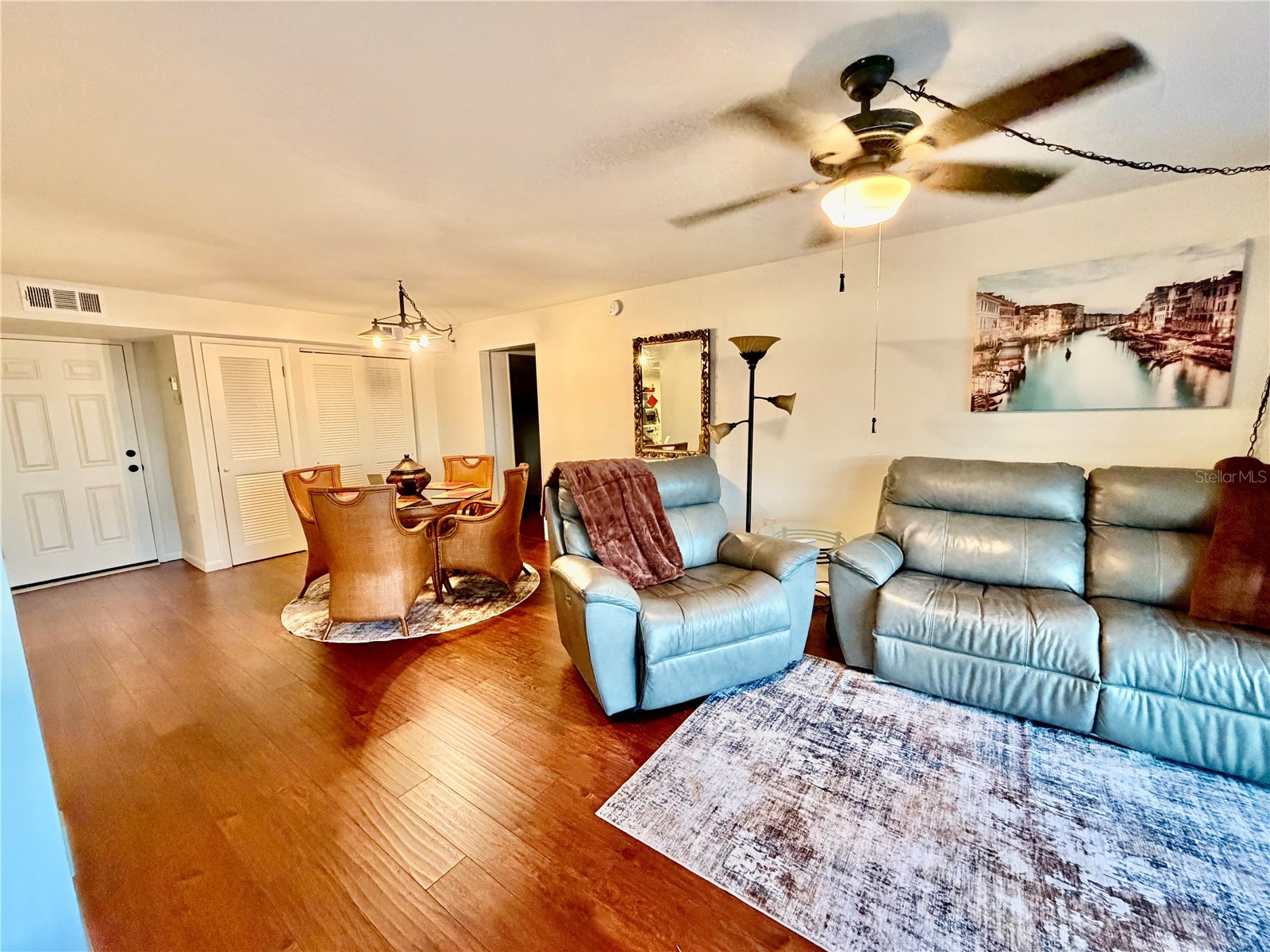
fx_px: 514
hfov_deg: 102.1
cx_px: 635
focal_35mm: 14
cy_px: 476
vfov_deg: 85.7
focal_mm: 2.22
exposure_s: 1/60
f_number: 2.2
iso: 640
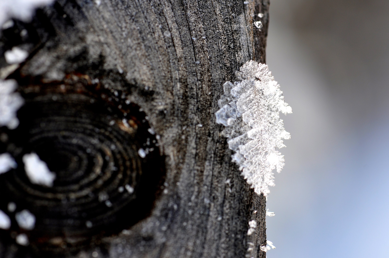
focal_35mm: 158
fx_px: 1700
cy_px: 129
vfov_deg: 8.7
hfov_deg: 13.1
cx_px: 194
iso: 200
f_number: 9
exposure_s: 1/60
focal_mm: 105
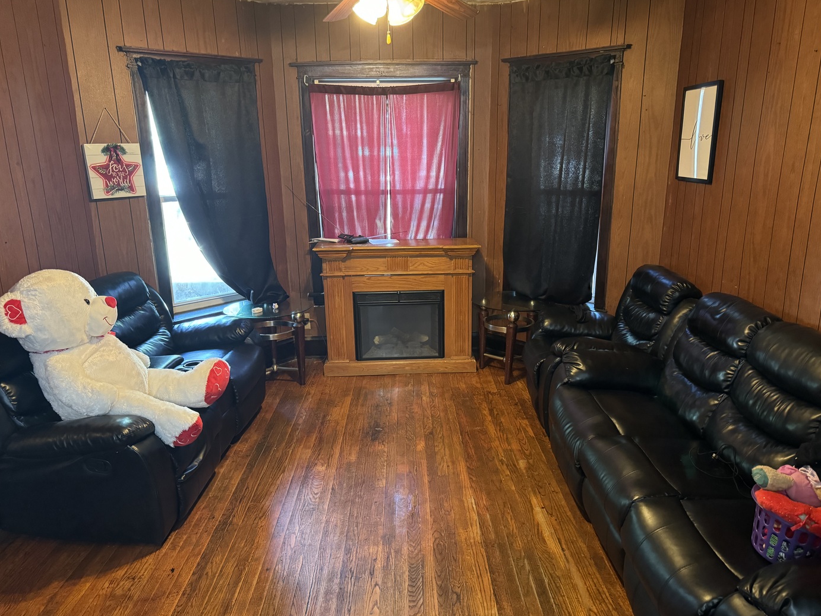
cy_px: 315
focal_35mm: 25
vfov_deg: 54.9
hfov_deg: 69.4
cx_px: 427
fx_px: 593
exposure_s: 1/40
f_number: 1.78
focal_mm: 6.76
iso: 800
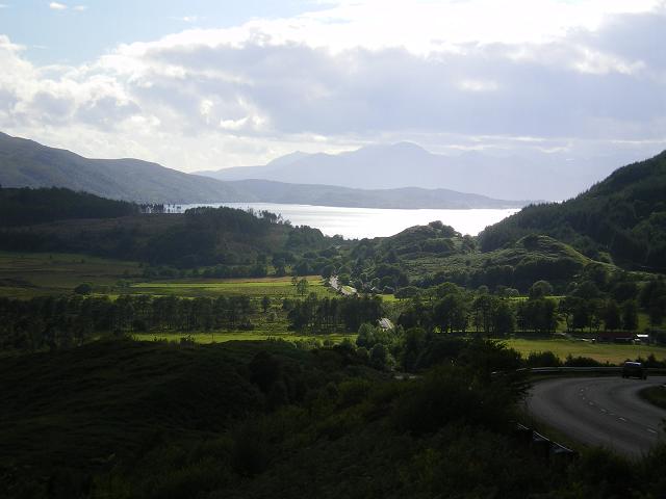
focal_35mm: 99
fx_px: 1905
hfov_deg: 19.8
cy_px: 250
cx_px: 333
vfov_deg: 14.9
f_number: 7.8
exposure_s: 1/160
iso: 64
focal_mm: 16.3
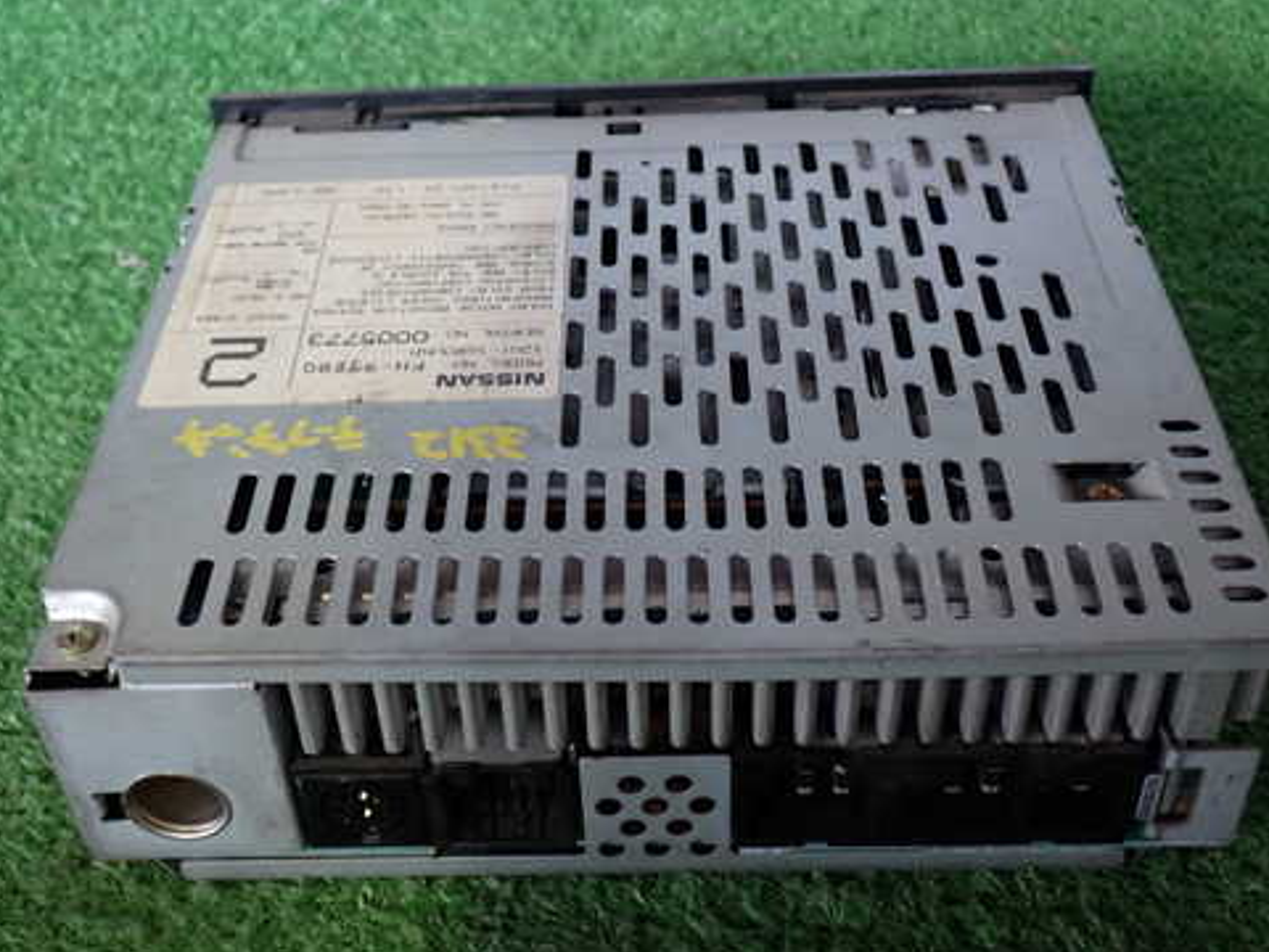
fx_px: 1650
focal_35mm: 45
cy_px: 460
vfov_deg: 32.2
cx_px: 605
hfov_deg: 42.1
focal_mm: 6.37
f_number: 2.5
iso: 200
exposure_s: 1/40
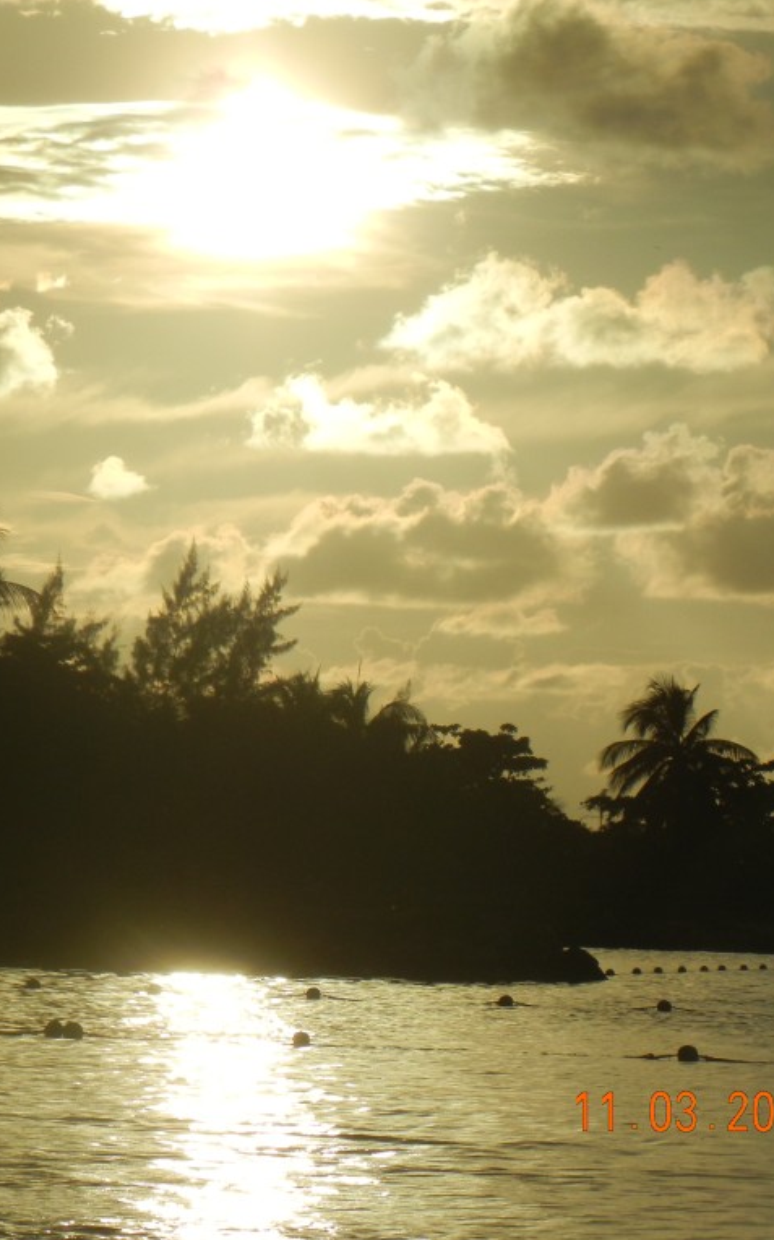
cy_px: 618
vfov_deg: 11.1
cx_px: 252
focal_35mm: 189
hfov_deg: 6.9
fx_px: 6384
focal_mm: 24
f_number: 9.2
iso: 160
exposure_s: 1/2000
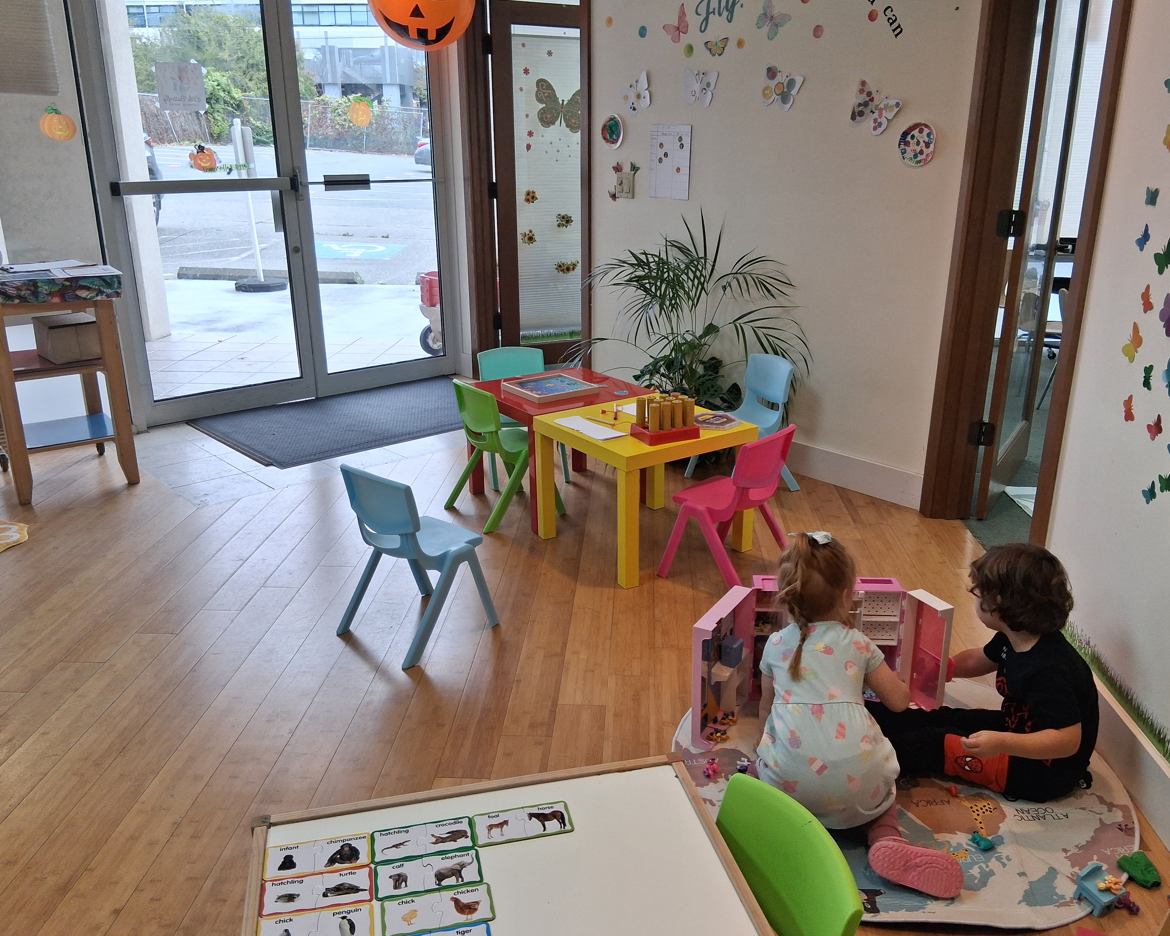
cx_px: 598
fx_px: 970
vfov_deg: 51.5
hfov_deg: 62.2
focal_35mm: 28
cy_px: 471
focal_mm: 3.98
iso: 64
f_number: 1.8
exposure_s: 1/100
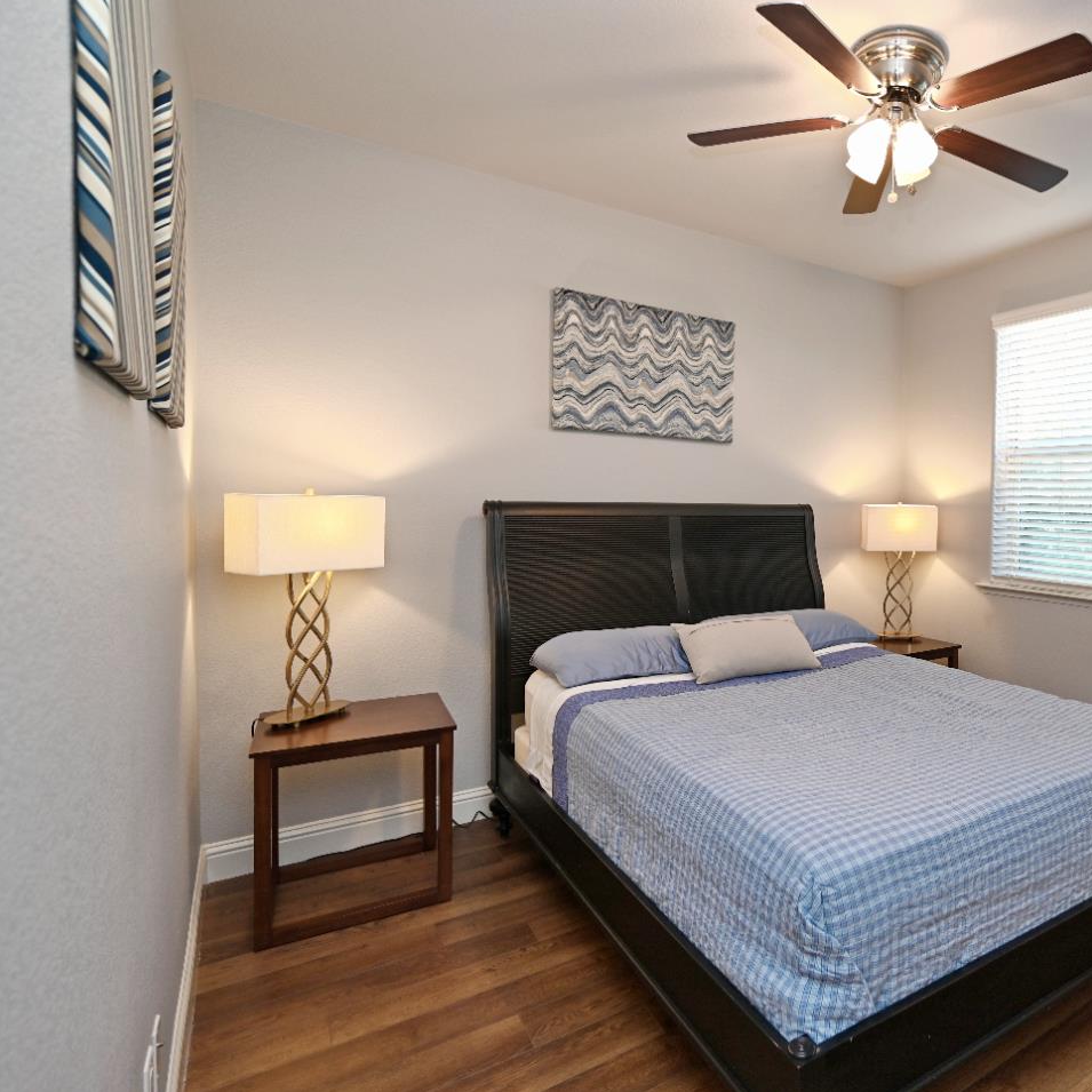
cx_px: 820
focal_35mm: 21
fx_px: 738
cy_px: 525
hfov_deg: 68.3
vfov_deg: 73.0
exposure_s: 1/60
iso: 450
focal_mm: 15.5
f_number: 4
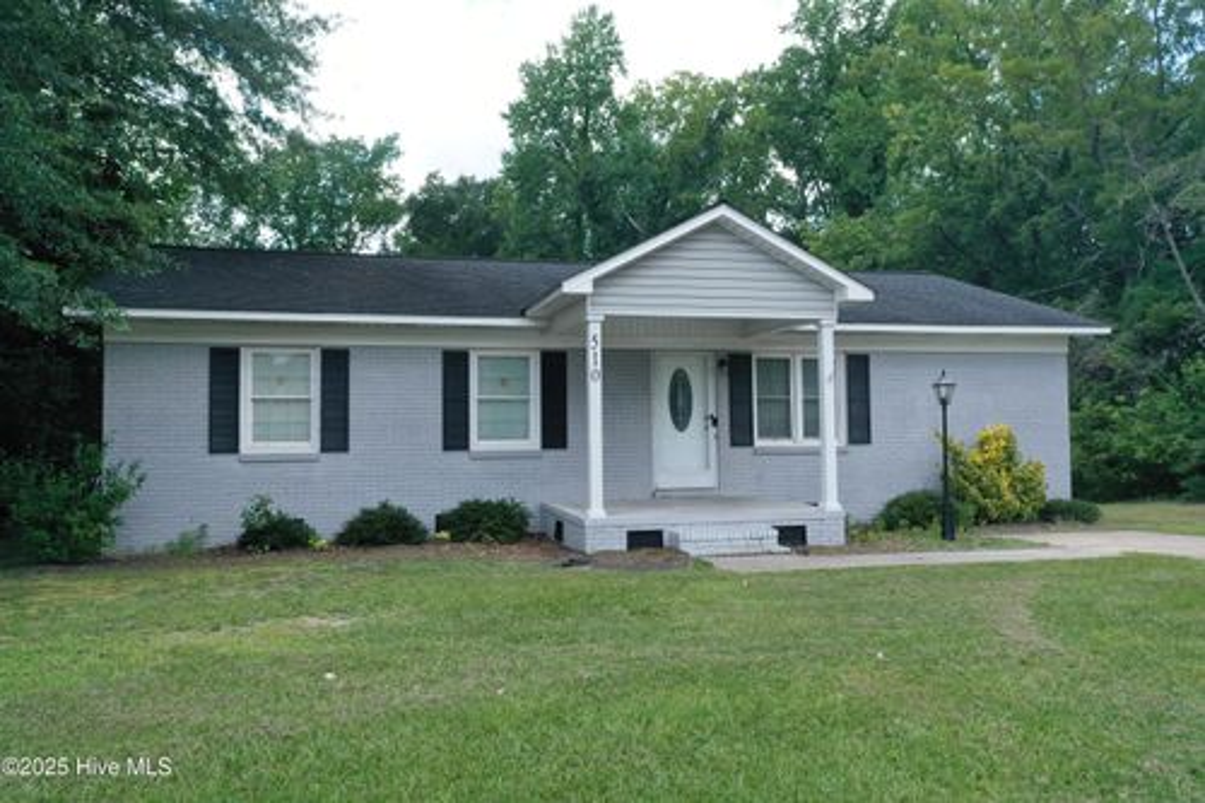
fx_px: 937
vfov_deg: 46.4
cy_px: 402
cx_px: 602
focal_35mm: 28
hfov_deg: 65.5
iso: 400
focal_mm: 10.3
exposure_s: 1/1250
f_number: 4.5
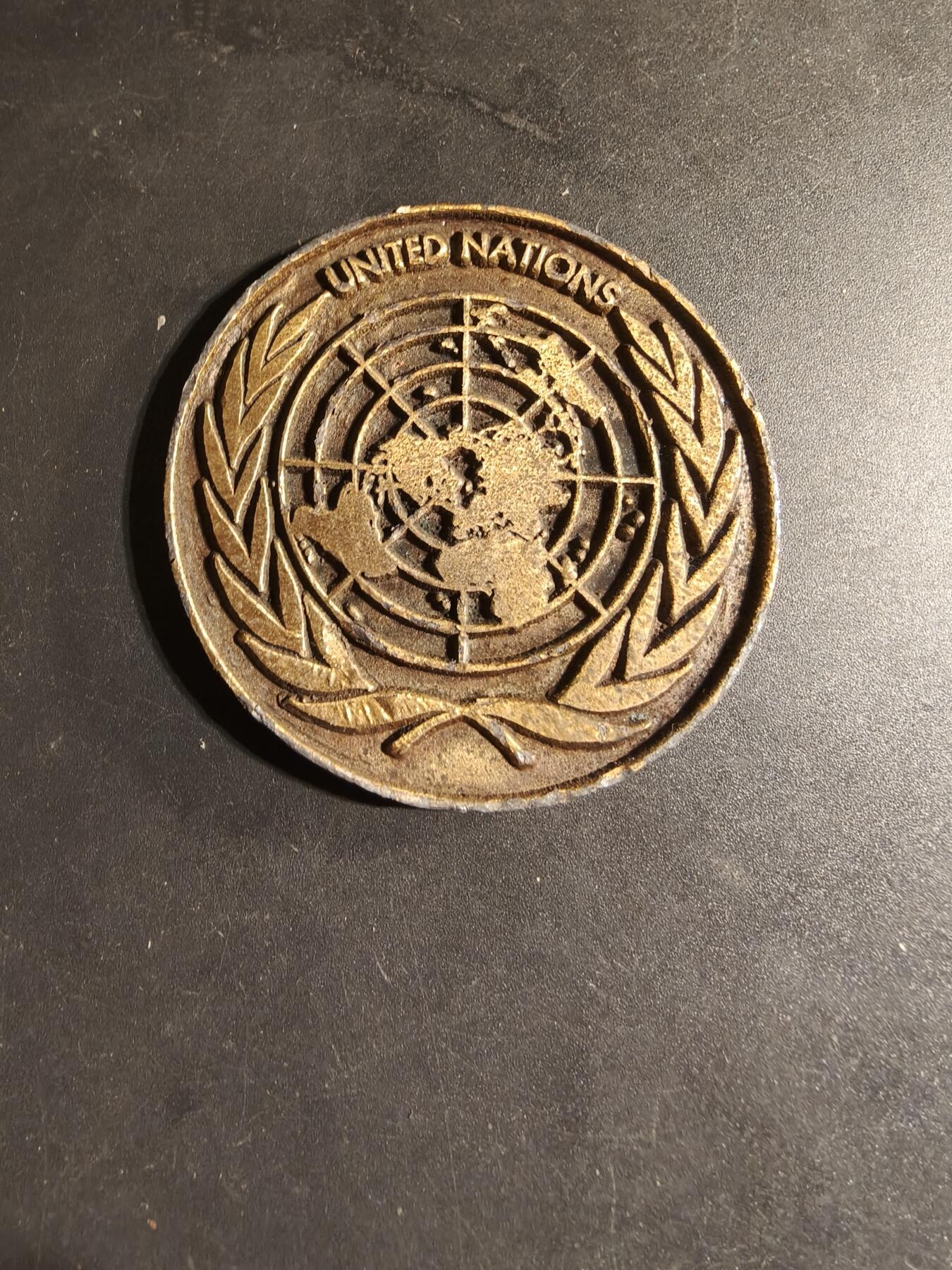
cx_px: 476
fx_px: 843
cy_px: 635
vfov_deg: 73.9
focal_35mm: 23
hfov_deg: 58.9
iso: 200
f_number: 2
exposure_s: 1/52.8
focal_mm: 2.32
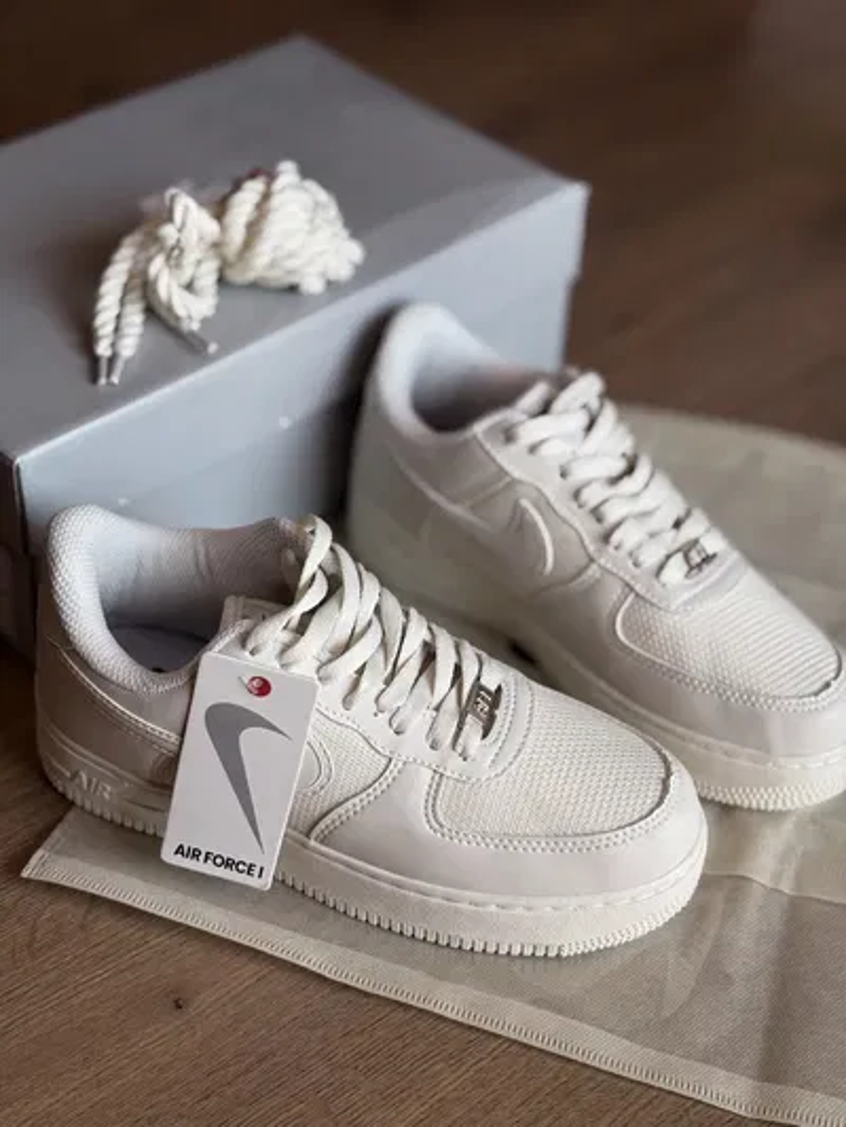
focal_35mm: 52
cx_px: 423
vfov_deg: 36.8
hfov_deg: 28.0
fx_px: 1694
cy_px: 564
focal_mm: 5.96
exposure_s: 1/231
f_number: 1.6
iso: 32
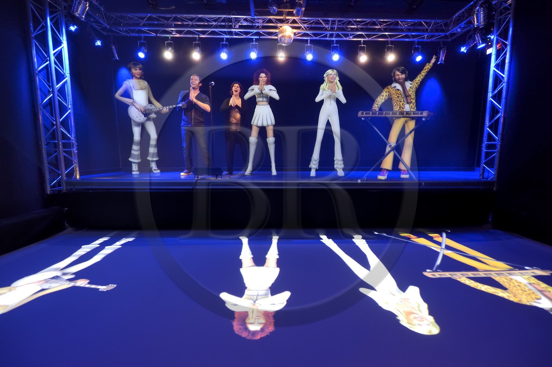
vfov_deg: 81.1
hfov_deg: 104.3
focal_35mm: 14
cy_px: 184
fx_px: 214
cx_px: 276
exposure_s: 1/20
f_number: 2.8
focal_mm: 14
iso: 1600
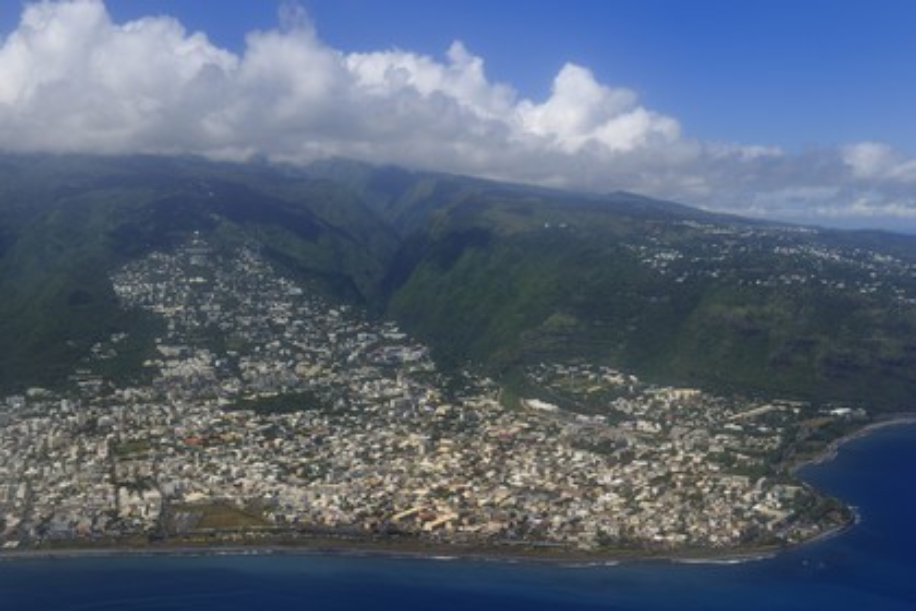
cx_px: 458
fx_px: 1069
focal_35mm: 42
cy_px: 306
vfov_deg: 31.9
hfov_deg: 46.4
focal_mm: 42
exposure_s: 1/800
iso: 200
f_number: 7.1
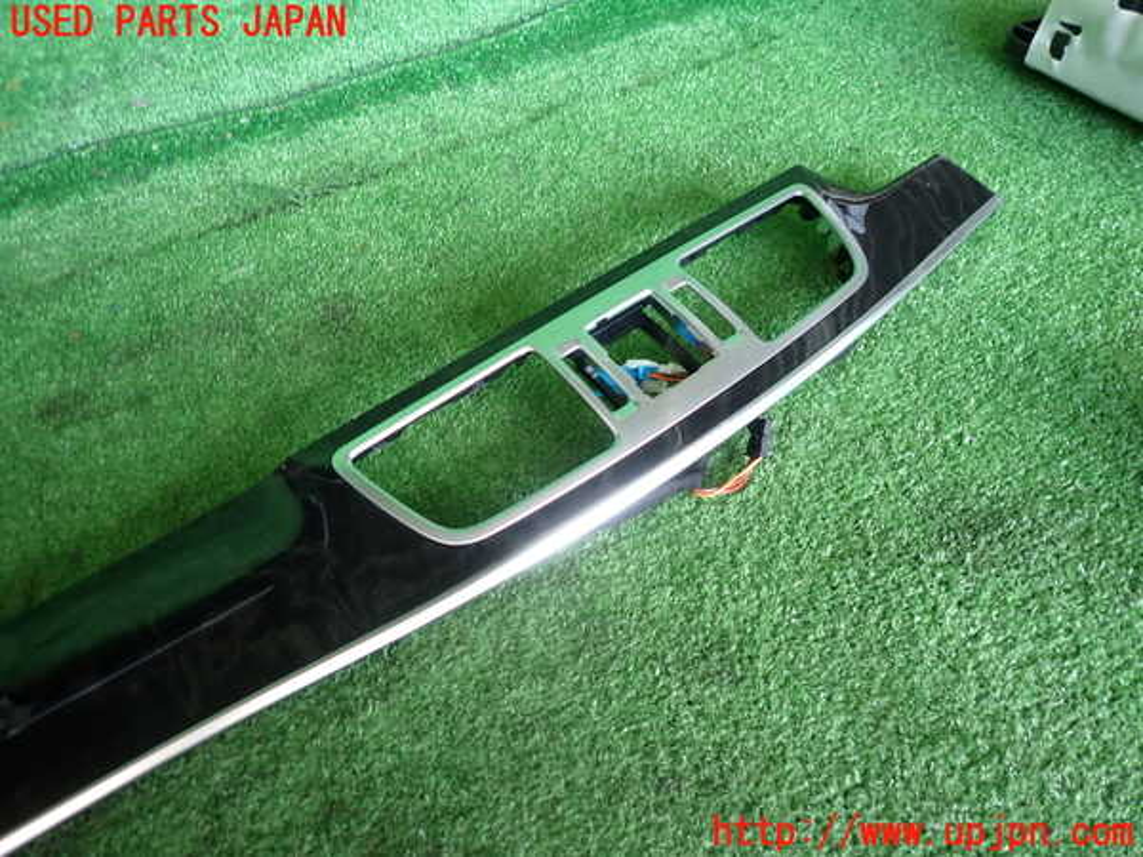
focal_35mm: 25
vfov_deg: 54.9
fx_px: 825
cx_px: 572
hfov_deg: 69.4
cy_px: 428
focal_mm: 4.5
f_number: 2
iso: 160
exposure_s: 1/60
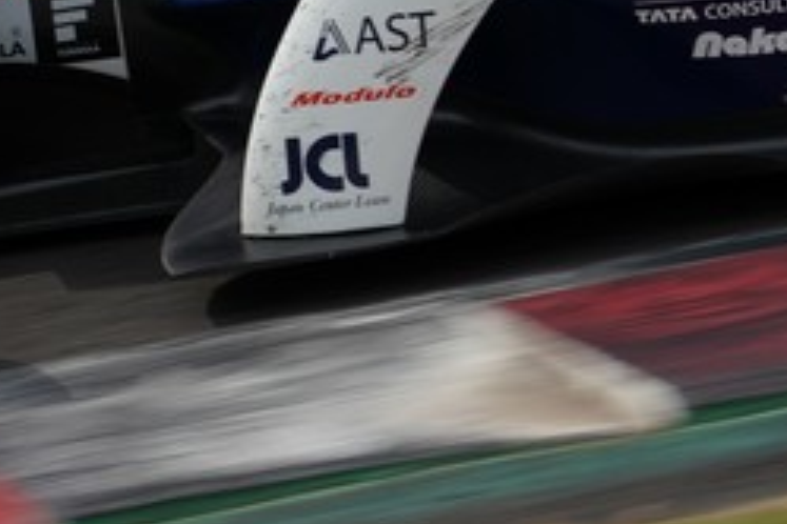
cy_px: -95
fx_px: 28767
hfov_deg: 1.6
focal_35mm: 1316
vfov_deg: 1.0
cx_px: -228
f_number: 6.3
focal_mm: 456
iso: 100
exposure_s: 1/640
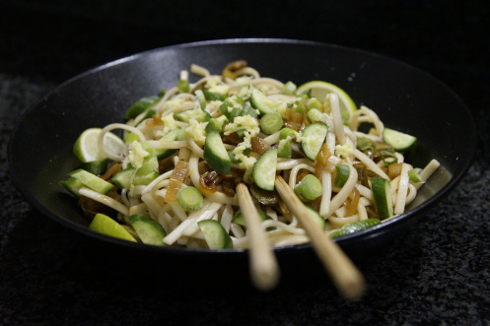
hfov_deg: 29.9
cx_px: 245
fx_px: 918
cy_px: 163
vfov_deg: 20.1
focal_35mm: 68
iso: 3200
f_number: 4.5
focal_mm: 45
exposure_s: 1/100
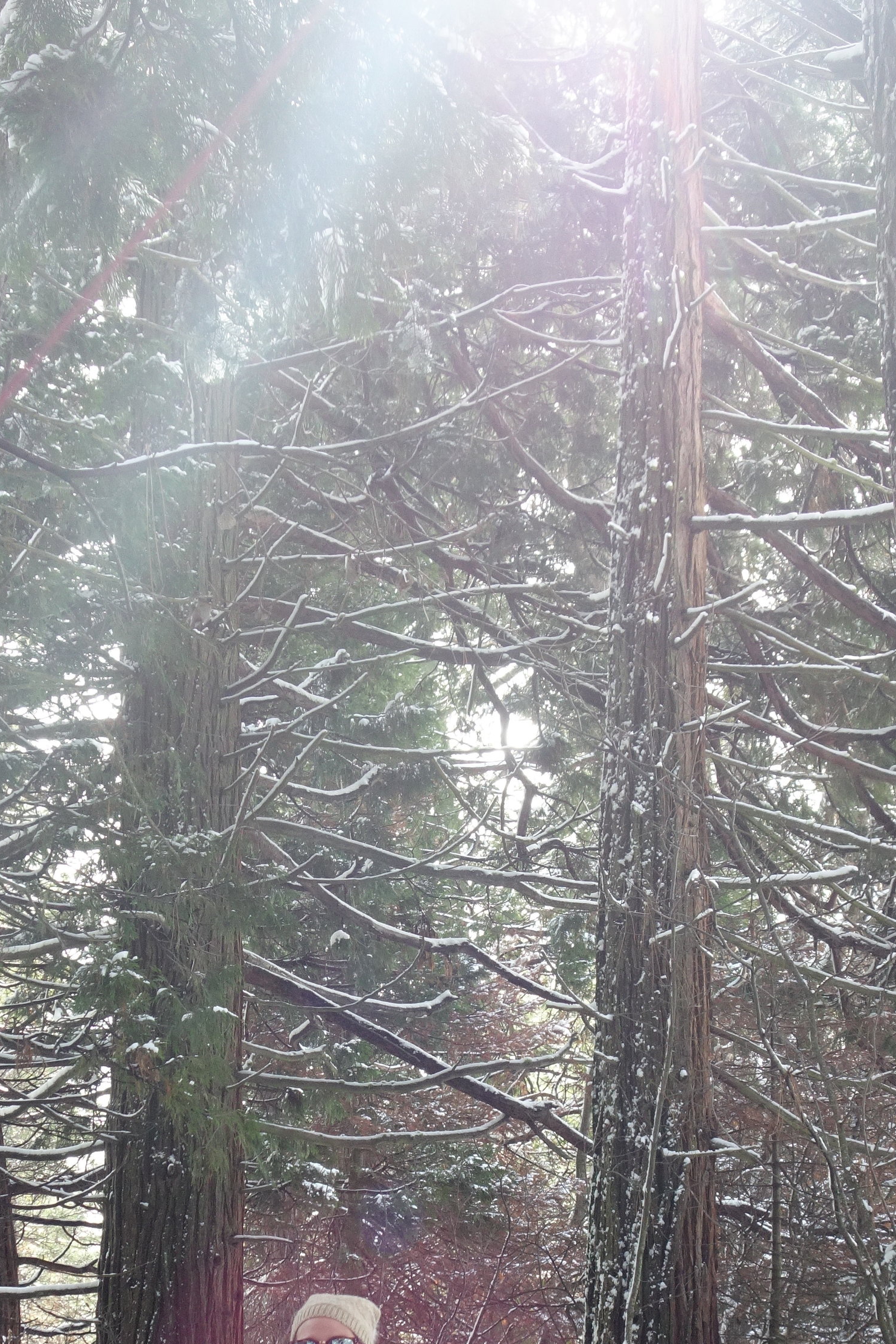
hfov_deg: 18.4
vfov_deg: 27.0
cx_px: 423
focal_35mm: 74
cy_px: 981
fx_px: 2763
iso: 400
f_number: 3.5
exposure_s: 1/125
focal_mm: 16.39
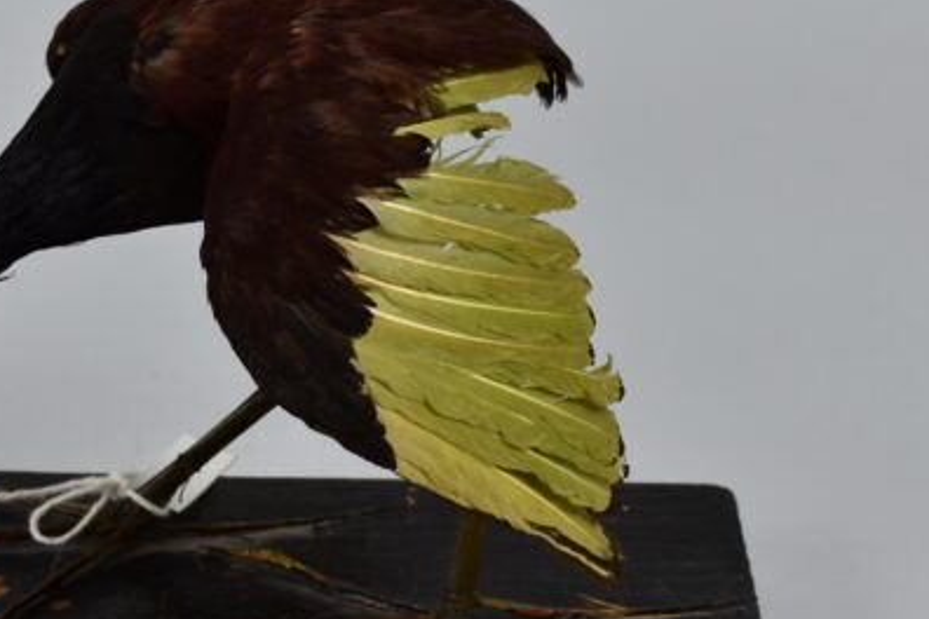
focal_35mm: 160
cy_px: 441
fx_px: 4128
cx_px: 305
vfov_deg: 8.6
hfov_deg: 12.8
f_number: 8
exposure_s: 1/50
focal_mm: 55
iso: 400
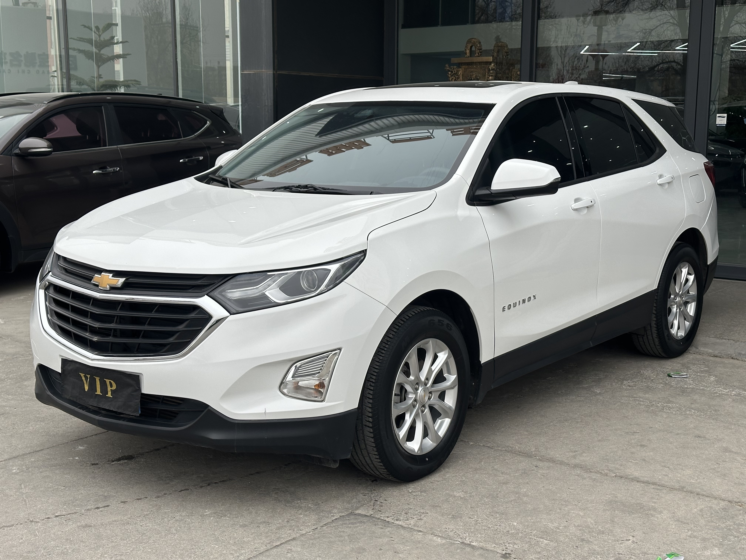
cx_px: 373
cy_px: 280
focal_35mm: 48
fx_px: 1034
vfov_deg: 30.3
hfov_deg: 39.7
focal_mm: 6.86
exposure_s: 1/816
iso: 64
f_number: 1.78
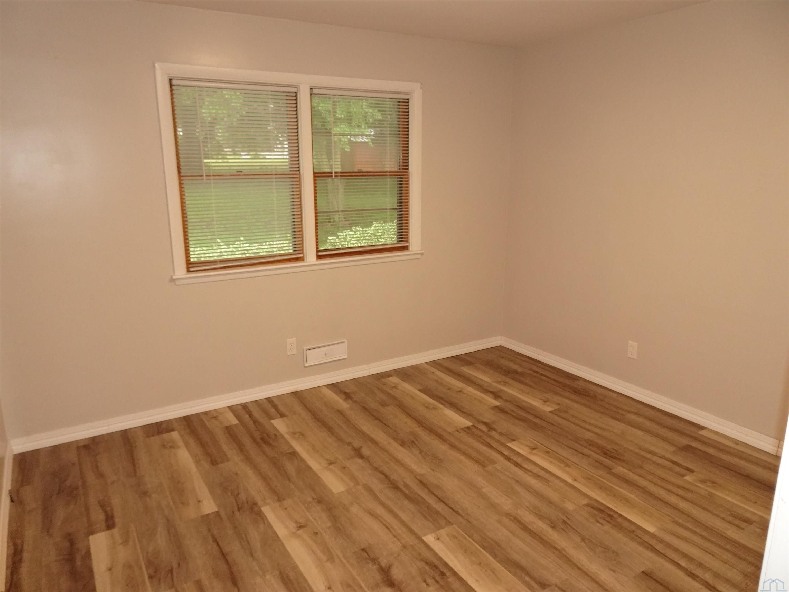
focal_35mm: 24
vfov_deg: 56.8
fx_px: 547
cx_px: 394
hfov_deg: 71.6
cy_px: 296
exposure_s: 1/30
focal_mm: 4.25
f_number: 3.5
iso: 400
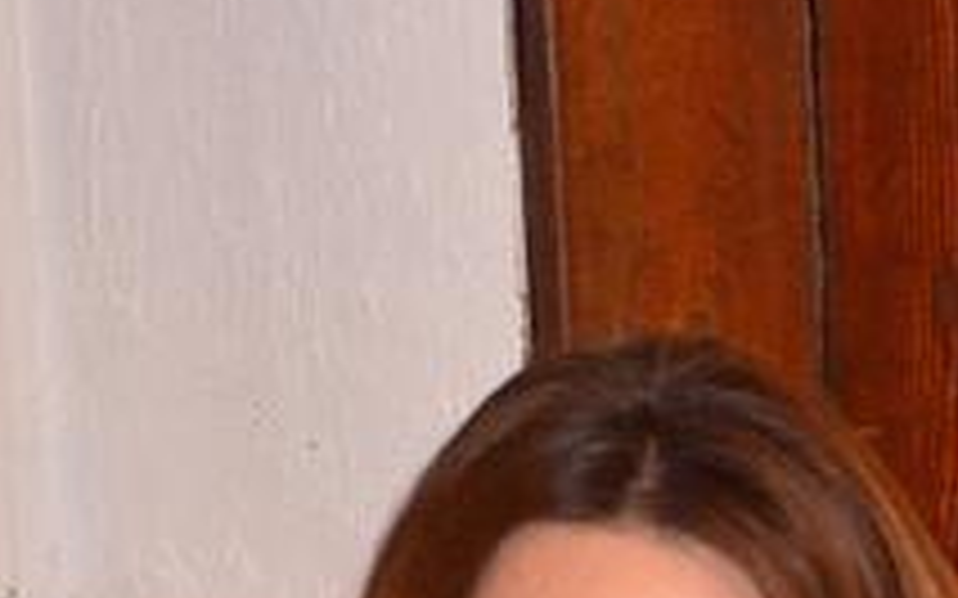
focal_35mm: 274
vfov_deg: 4.7
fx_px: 7153
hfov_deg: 7.6
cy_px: 978
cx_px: 1331
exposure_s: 1/60
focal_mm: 45
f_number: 4.8
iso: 3200
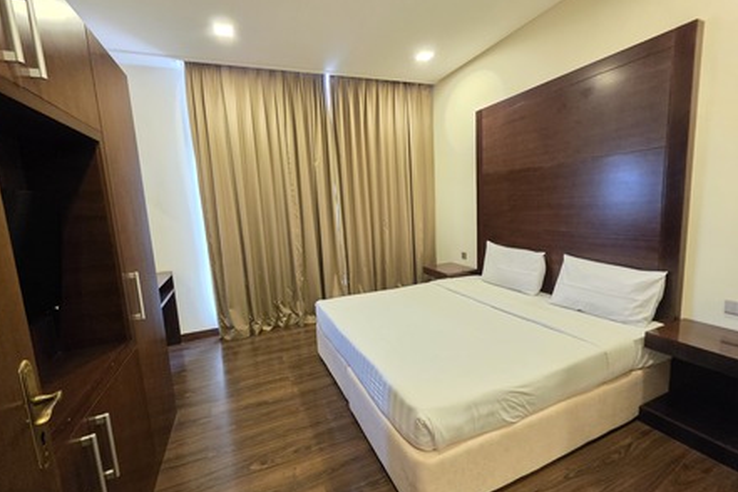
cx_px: 357
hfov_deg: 104.2
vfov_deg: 81.2
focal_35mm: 14
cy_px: 250
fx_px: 287
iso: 1000
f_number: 1.9
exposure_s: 1/50
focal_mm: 2.2
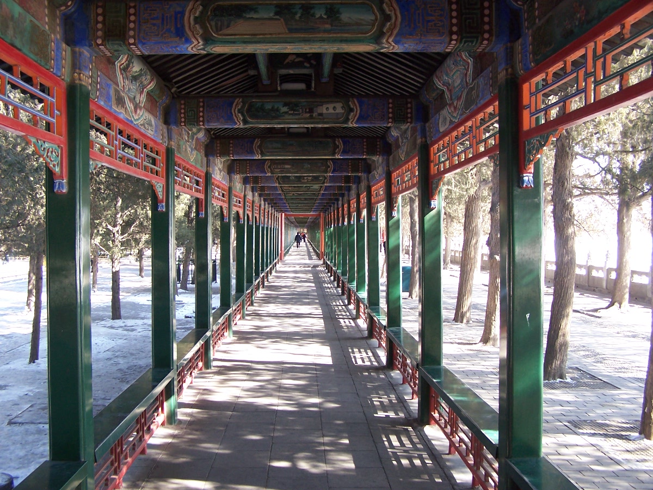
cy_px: 245
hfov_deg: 49.0
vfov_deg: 37.7
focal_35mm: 38
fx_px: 717
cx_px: 326
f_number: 2.8
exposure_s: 1/45
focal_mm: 6.3
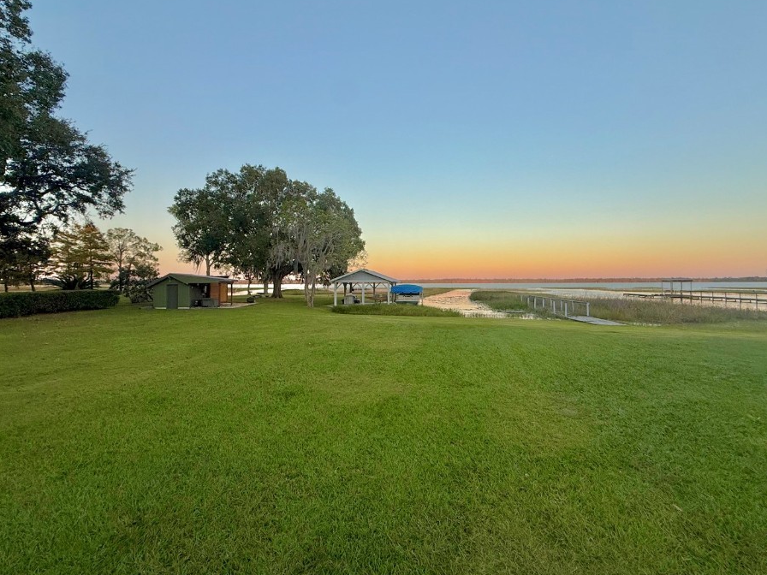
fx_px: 355
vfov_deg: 78.1
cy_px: 275
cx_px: 409
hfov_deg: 94.4
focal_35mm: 16
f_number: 2.2
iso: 50
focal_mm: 2.22
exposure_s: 1/315
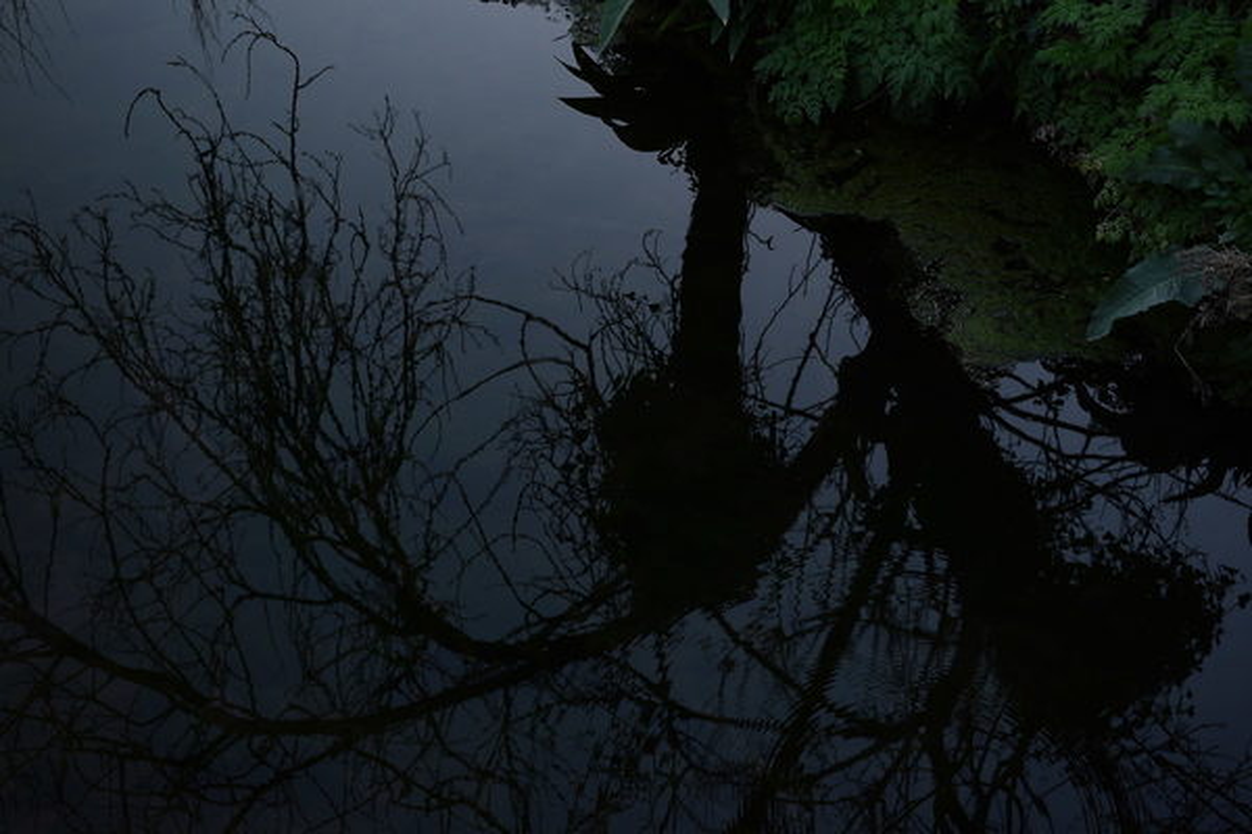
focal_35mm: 51
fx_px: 1774
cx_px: 626
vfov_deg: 26.5
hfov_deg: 38.9
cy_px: 417
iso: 400
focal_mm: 34
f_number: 5.6
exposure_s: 1/200
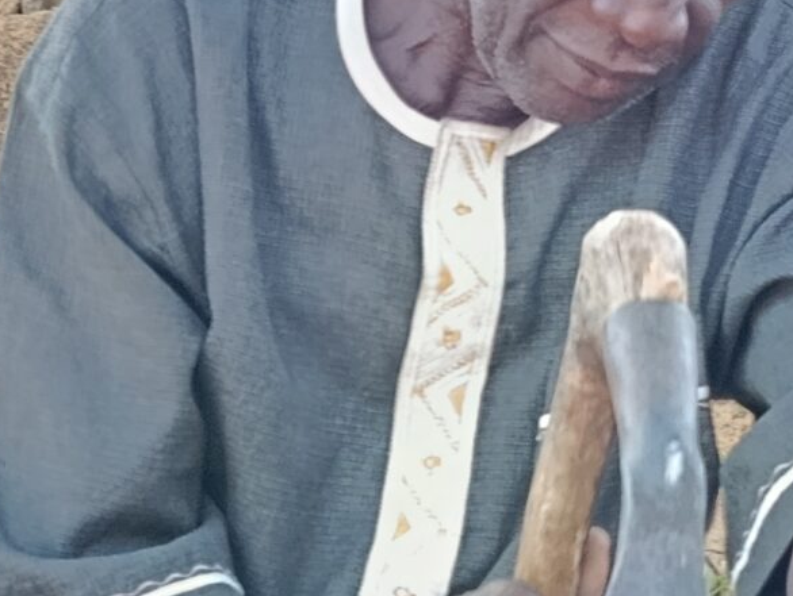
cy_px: 711
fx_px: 4610
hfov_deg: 9.8
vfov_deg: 7.3
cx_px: 92
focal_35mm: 201
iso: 133
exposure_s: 1/100
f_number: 1.65
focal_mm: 6.11
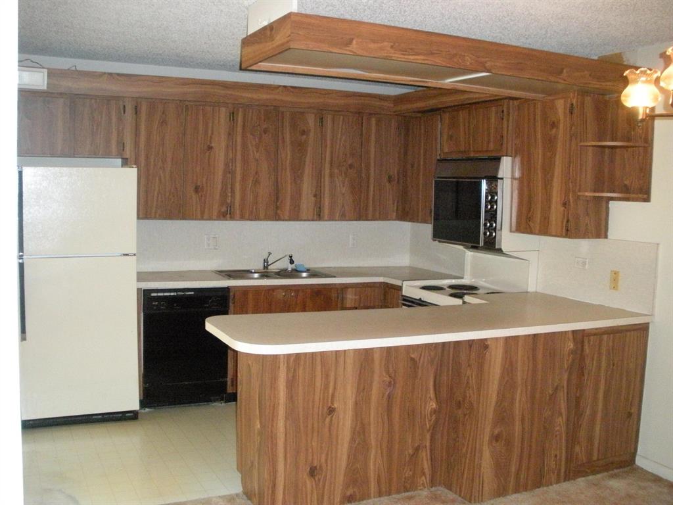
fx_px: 700
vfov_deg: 39.7
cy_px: 252
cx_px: 336
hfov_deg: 51.4
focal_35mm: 36
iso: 698
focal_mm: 6.3
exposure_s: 1/60
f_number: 3.5
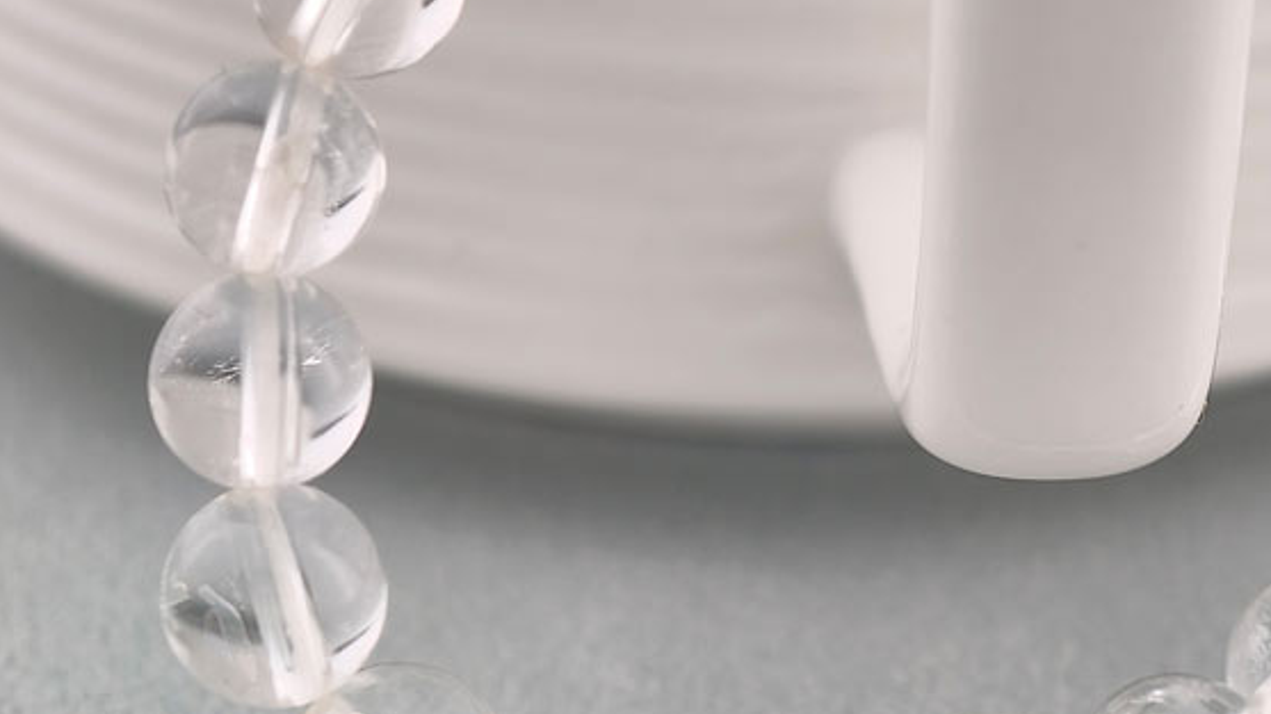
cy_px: 129
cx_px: 913
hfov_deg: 11.2
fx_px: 6469
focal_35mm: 192
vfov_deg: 6.3
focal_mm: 22.48
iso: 125
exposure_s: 1/160
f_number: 2.67
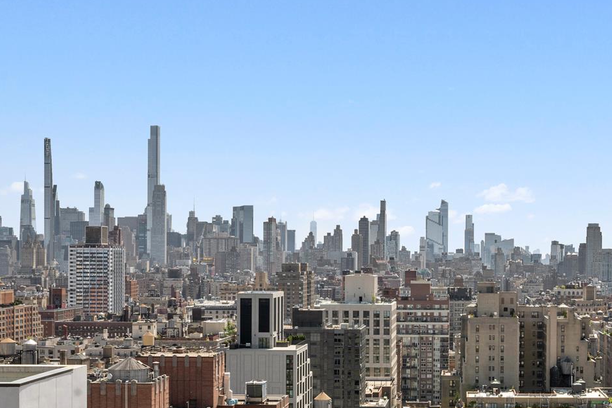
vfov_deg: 22.2
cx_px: 484
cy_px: 262
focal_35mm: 61
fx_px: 1037
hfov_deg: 32.1
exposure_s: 1/100
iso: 100
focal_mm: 30
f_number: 13
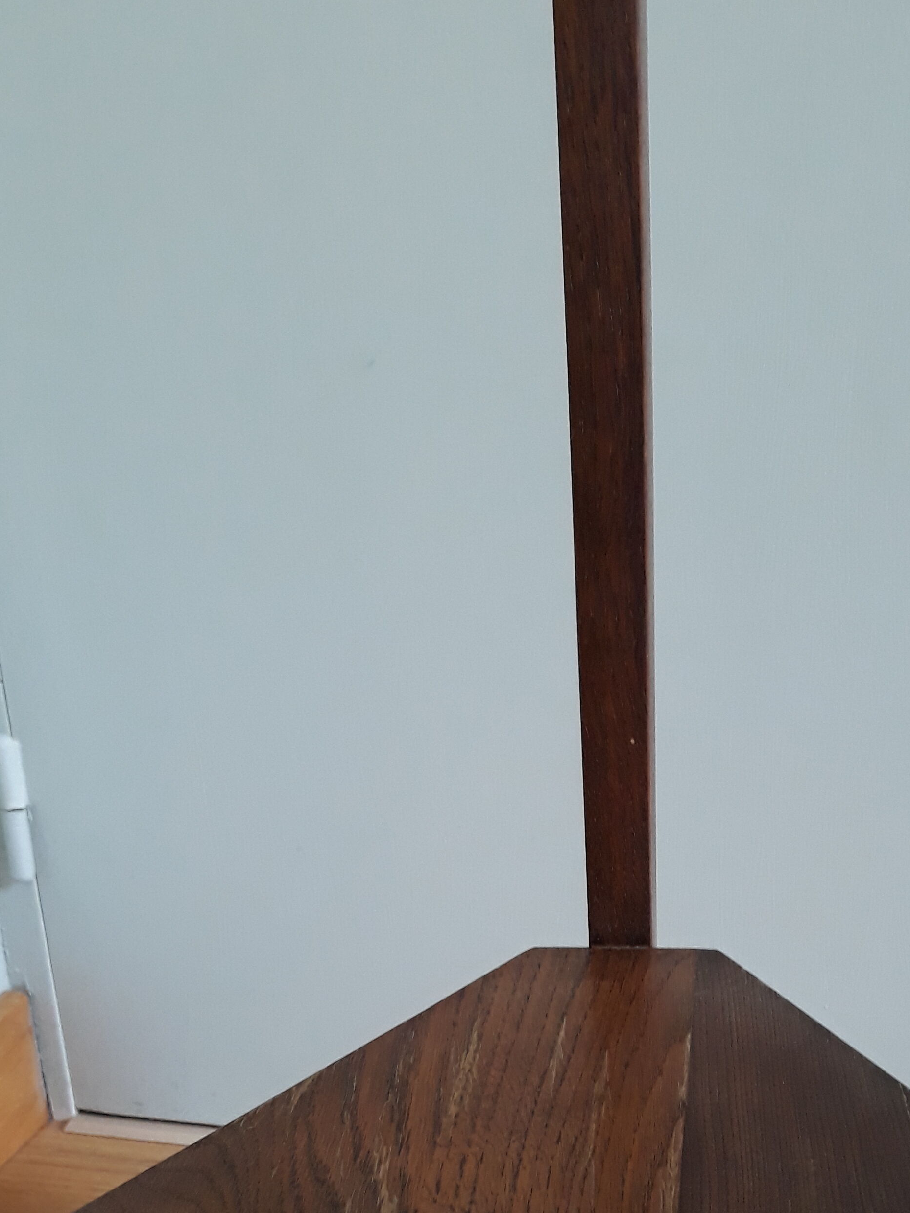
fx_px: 1577
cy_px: 963
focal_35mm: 45
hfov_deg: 32.1
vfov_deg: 40.4
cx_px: 546
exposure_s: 1/50
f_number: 1.7
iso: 200
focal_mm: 3.71
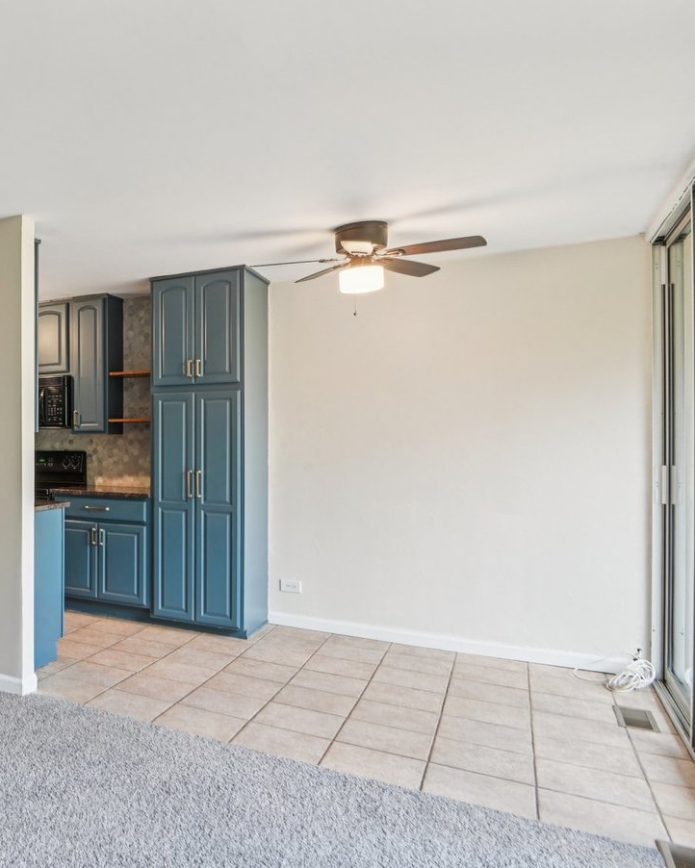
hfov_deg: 41.7
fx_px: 694
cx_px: -77
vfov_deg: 63.9
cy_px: 483
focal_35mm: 27
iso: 400
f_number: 13
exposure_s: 1/6
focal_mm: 16
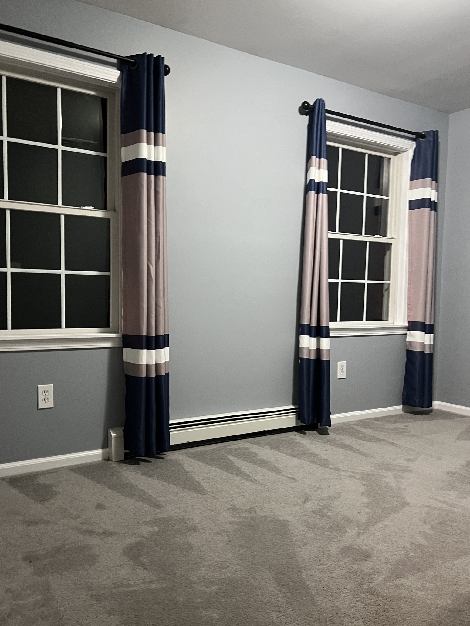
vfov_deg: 61.6
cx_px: 215
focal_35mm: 29
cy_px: 332
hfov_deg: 48.2
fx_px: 525
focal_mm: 5.7
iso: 400
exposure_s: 1/40
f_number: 1.5
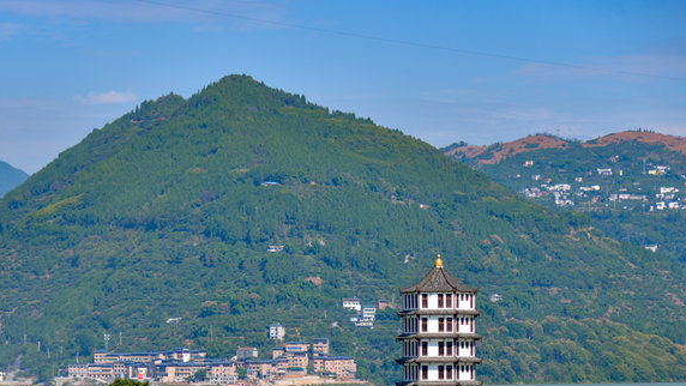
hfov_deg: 14.8
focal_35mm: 145
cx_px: 283
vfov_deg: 8.3
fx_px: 2638
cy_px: 334
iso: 64
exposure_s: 1/640
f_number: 4
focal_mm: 92
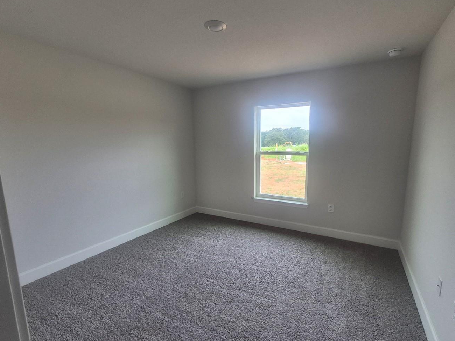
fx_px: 210
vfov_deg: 78.1
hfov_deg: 94.3
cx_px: 244
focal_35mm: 16
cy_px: 172
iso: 80
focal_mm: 1.74
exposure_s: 1/60
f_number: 2.2
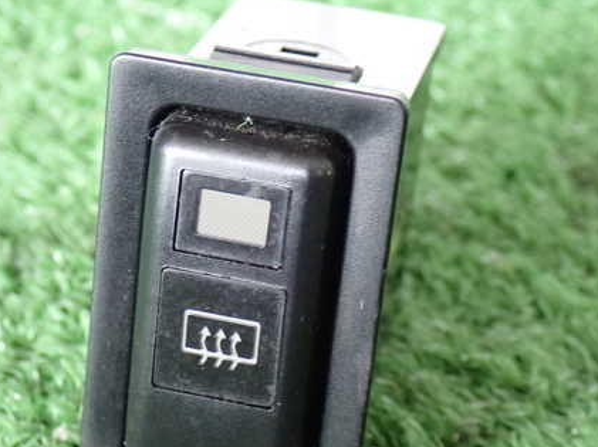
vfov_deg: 12.6
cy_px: 271
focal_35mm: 117
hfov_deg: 16.8
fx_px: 2019
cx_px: 259
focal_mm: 14.62
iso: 800
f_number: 4.3
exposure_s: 1/25
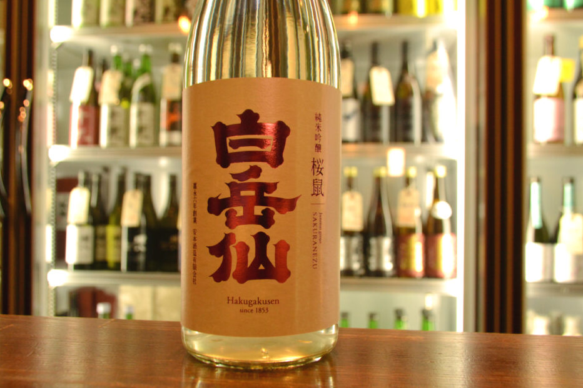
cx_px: 290
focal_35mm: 34
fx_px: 550
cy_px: 194
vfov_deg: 38.9
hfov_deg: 55.8
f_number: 5.6
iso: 1600
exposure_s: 1/160
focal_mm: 22
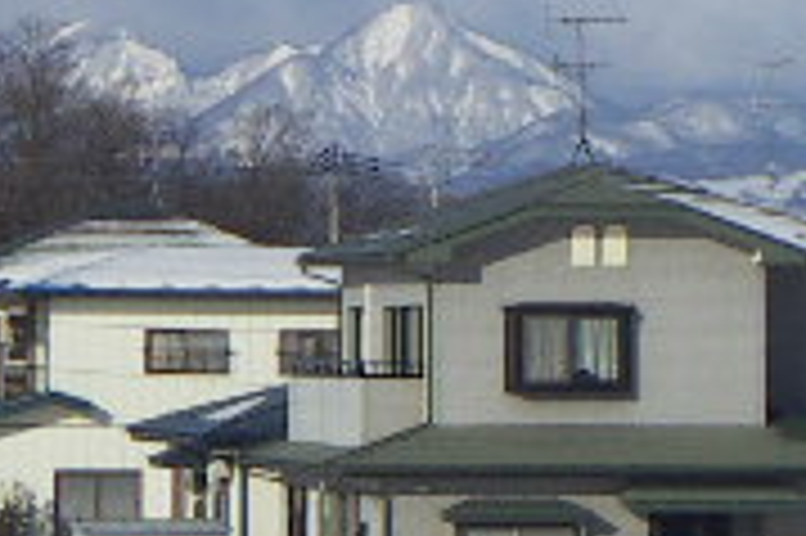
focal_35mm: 402
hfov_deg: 5.1
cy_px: 104
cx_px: 270
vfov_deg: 3.4
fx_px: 8992
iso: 50
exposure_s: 1/320
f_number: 8
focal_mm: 14.1
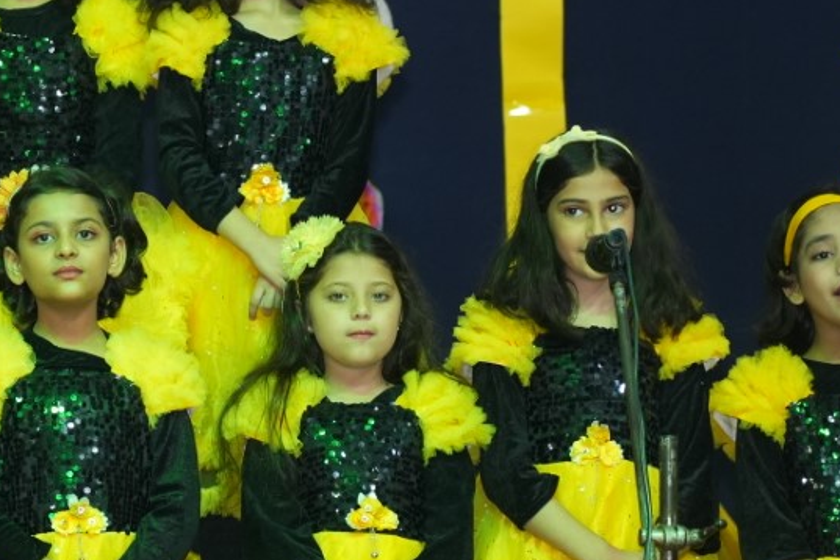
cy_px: 364
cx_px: -252
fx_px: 7396
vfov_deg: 4.3
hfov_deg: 6.4
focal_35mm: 317
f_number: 4
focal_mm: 105
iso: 1600
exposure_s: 1/200
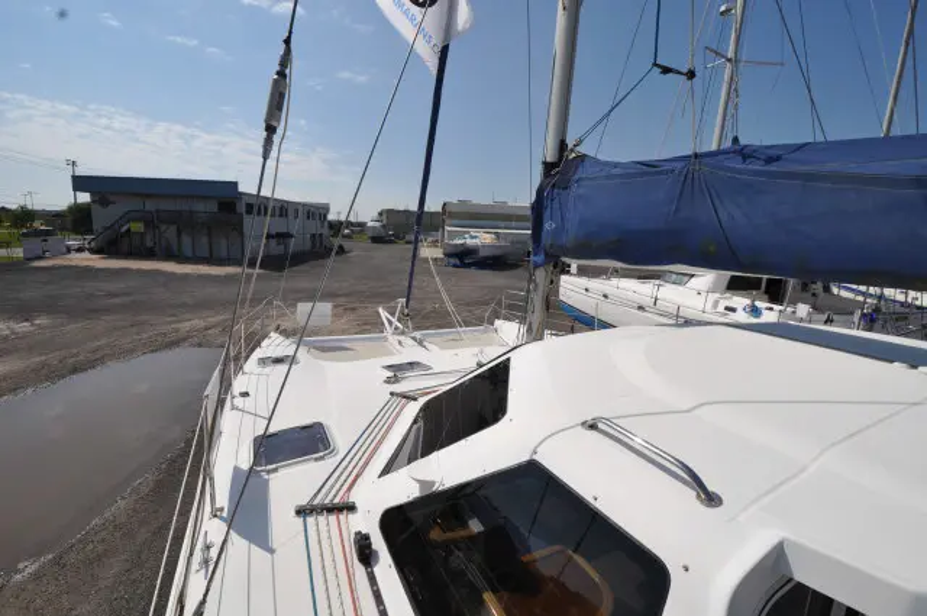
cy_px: 308
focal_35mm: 15
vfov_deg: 77.2
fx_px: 386
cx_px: 464
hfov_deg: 100.5
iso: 200
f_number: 11
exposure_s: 1/500
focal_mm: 10
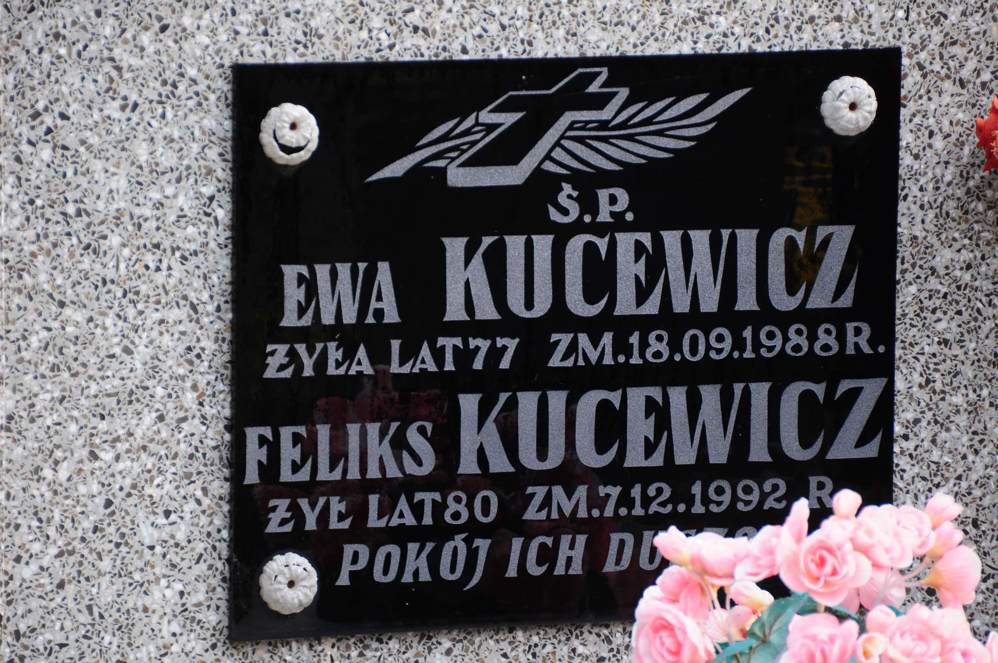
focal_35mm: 265
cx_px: 495
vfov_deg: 5.2
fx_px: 7337
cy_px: 338
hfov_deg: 7.8
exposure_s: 1/160
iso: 250
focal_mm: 170
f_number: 5.6
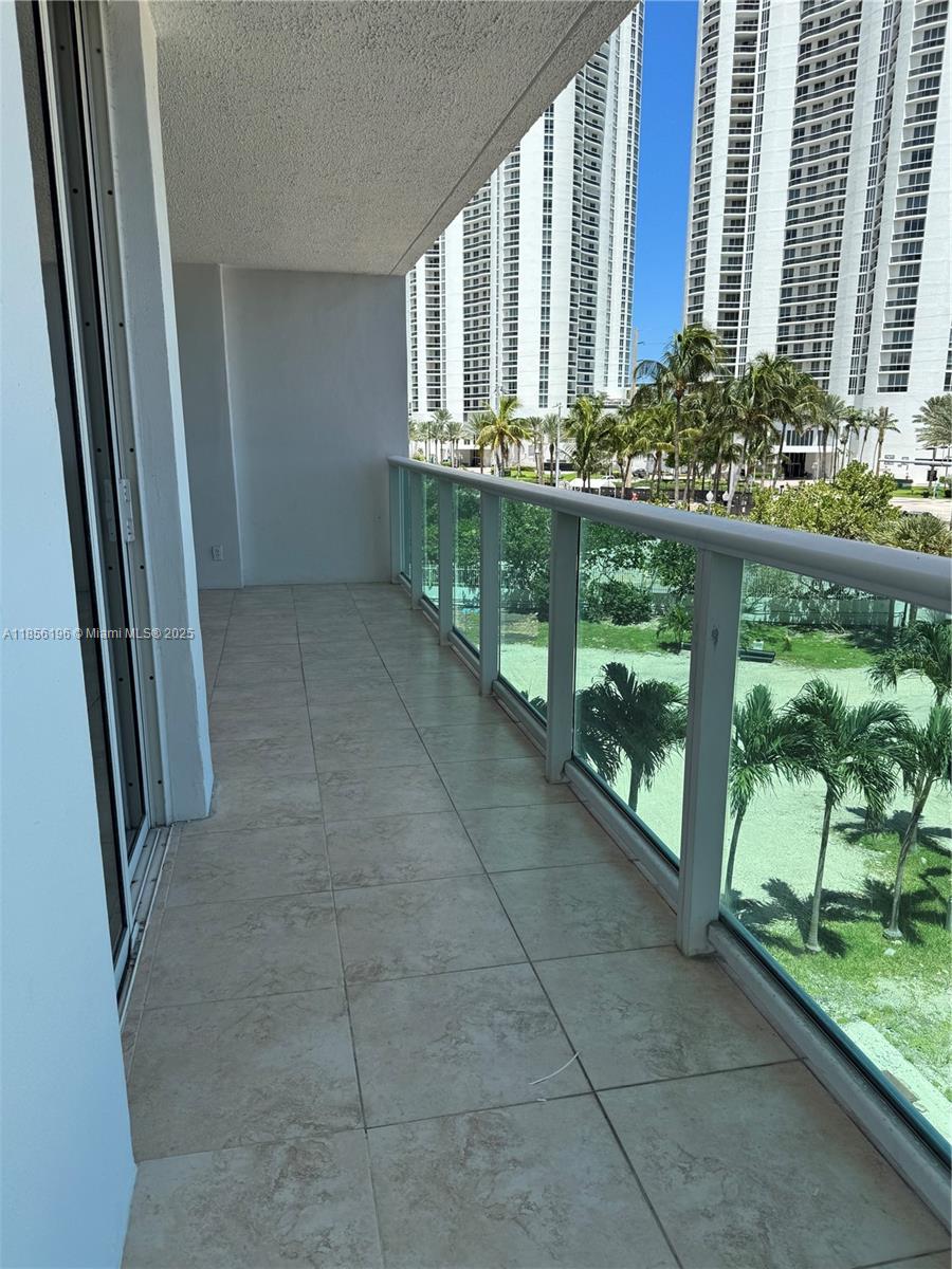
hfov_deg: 56.8
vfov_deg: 71.6
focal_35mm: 24
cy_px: 634
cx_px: 476
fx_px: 880
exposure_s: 1/2959
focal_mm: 6.76
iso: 80
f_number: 1.78
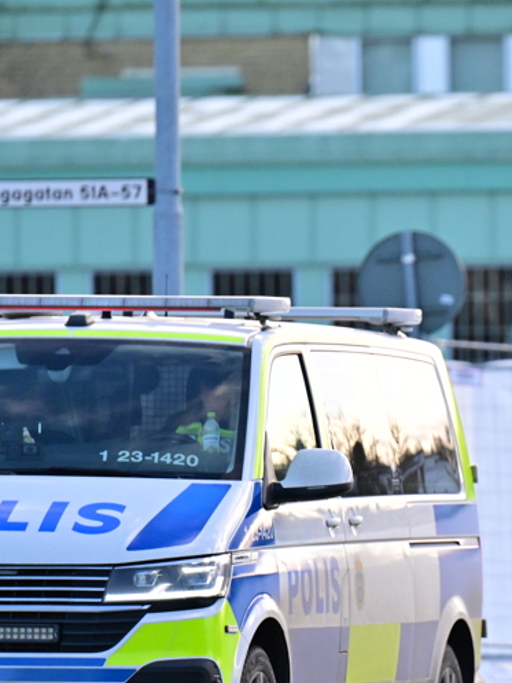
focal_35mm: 526
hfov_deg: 2.8
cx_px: 520
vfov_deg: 3.8
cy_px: 403
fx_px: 10369
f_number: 2.8
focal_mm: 200
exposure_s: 1/8000
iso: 1600
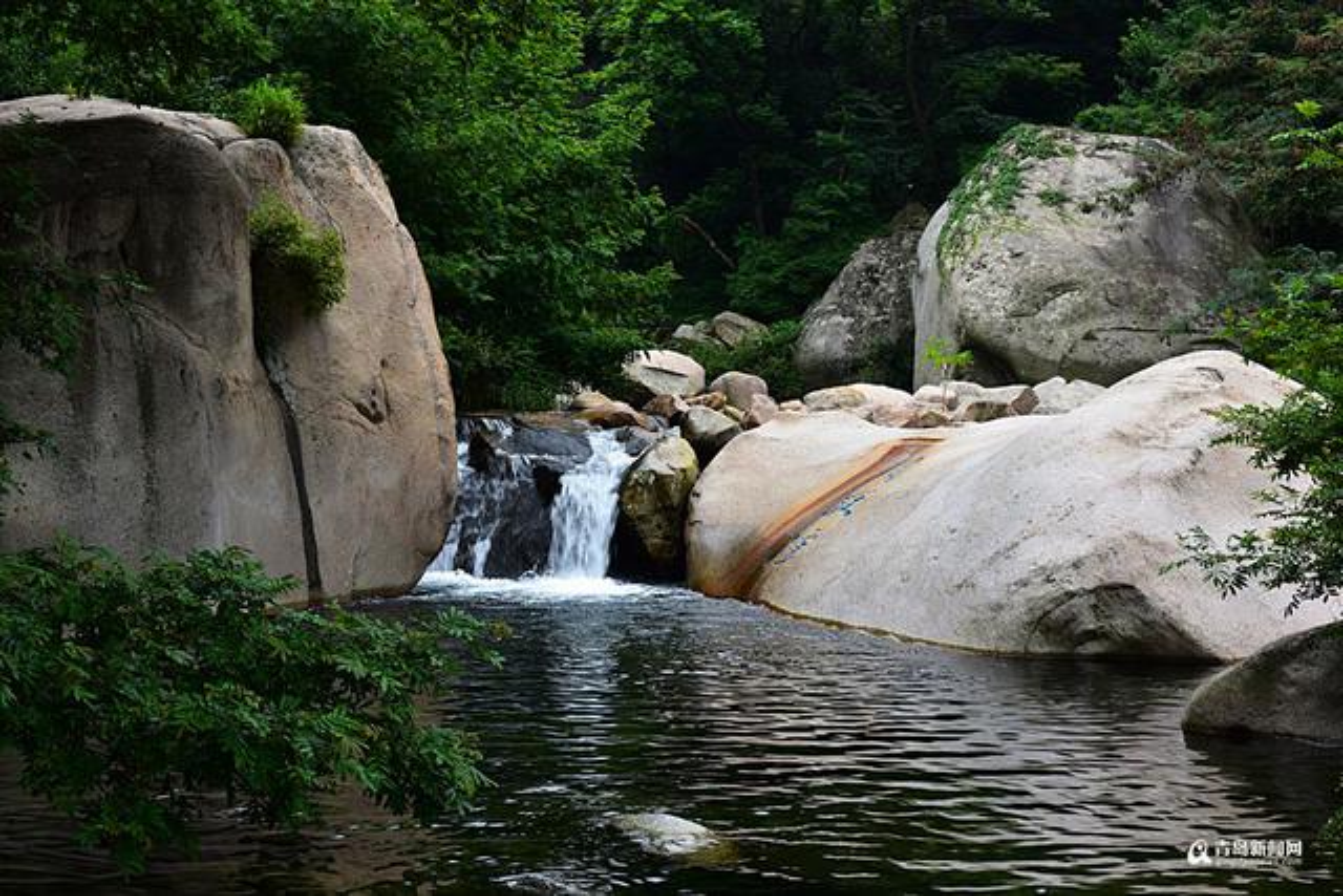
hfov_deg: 33.4
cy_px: 448
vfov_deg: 22.6
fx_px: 2239
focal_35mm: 60
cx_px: 672
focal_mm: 60
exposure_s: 1/30
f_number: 18
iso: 125
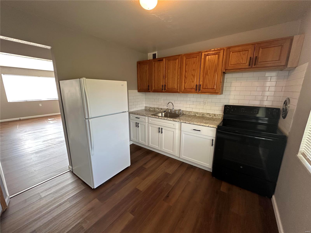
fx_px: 126
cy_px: 116
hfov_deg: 102.1
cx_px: 156
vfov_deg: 85.7
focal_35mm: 14
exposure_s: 1/60
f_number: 2.2
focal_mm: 2.22
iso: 200
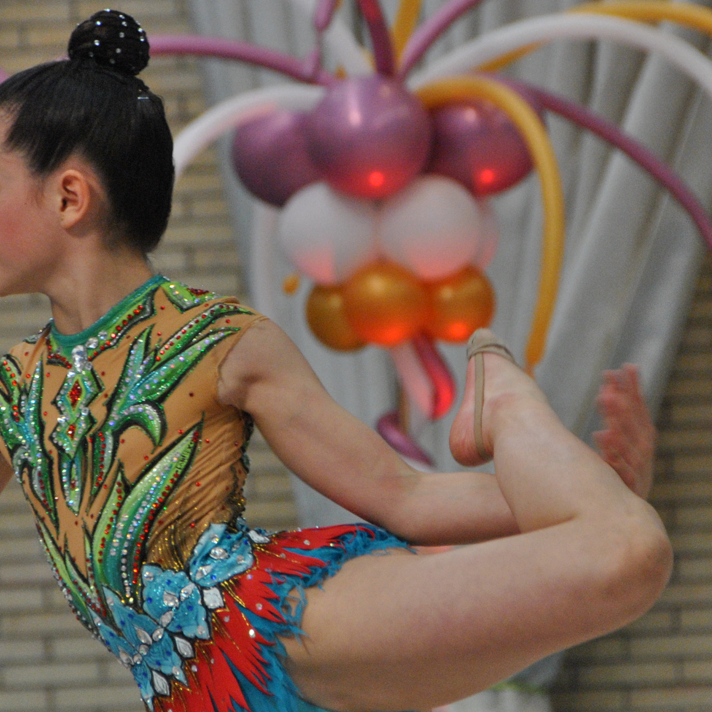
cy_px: 365
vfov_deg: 3.7
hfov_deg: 3.7
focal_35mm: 469
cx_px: 372
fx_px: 10914
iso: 800
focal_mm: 170
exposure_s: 1/200
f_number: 6
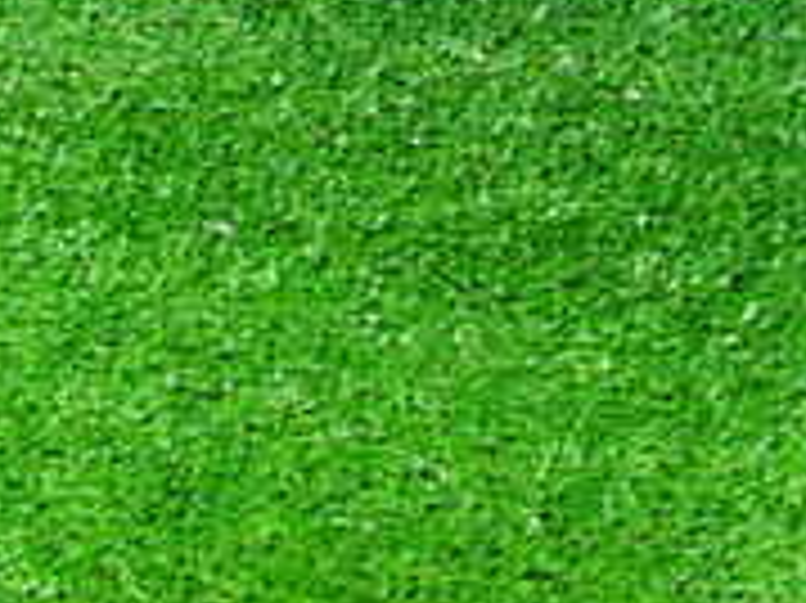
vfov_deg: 16.2
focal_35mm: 84
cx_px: 221
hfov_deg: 23.1
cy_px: 873
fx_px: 1955
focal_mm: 4.5
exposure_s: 1/30
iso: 800
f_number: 2
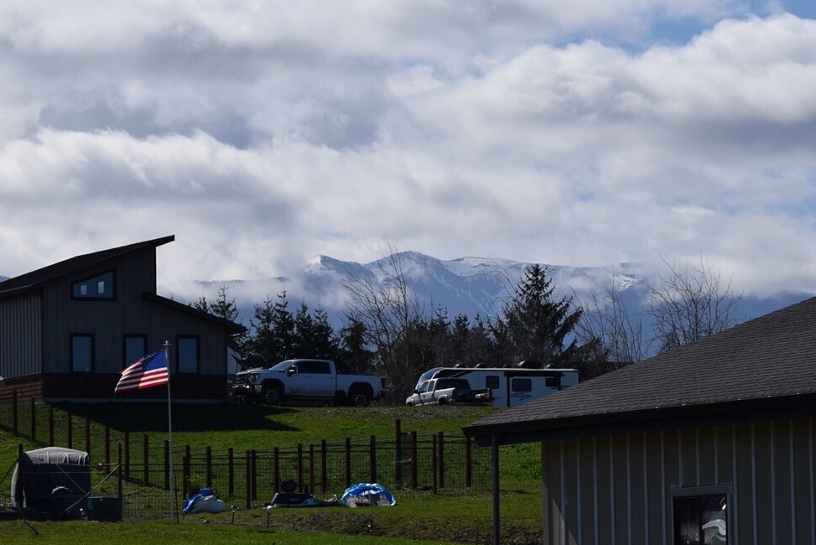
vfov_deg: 7.0
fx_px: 4442
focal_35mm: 196
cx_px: 235
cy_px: 164
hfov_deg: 10.5
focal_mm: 75
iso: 200
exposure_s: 1/1250
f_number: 9
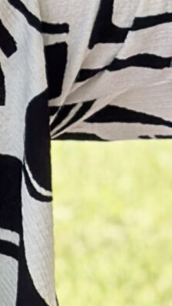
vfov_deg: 6.4
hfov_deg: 3.4
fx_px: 2723
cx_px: -534
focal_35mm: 336
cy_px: -70
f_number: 1.78
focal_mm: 6.86
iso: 80
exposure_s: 1/516
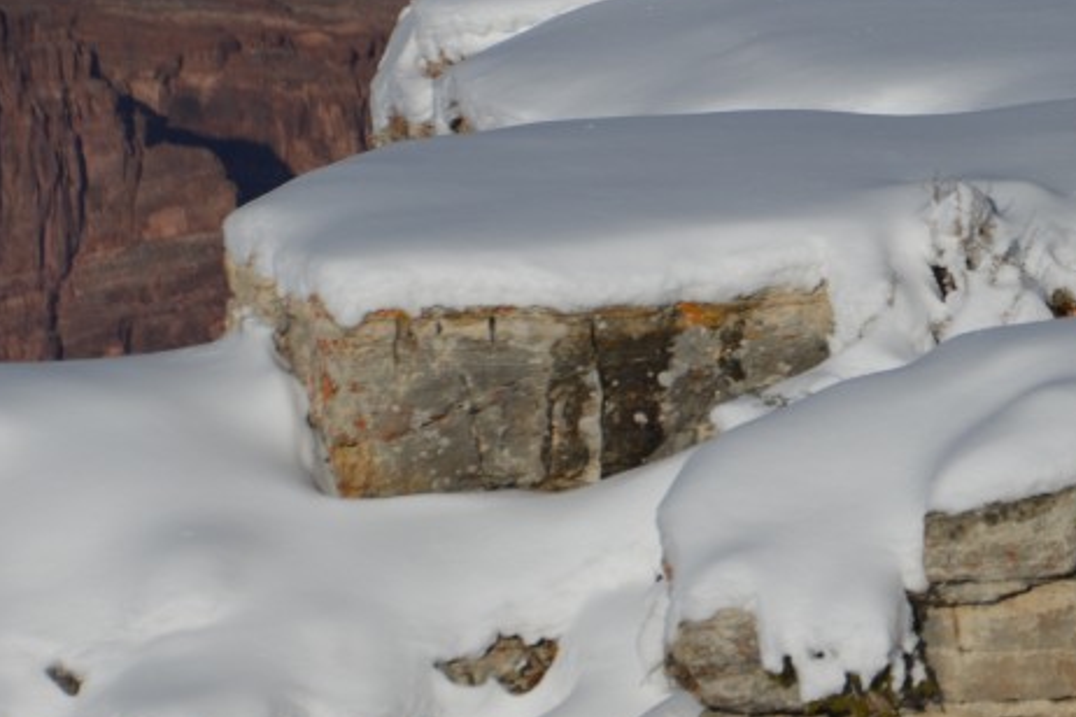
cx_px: 878
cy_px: 470
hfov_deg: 3.2
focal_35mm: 649
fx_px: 19401
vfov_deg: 2.1
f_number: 8
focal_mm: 185
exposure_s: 1/1000
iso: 100
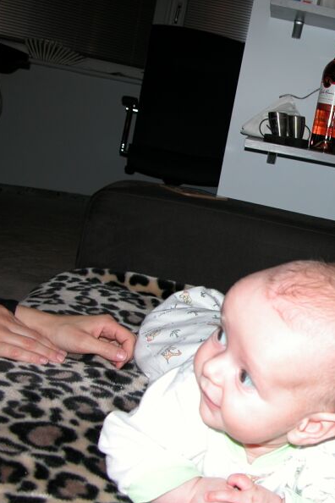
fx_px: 684
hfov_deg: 26.7
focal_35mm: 49
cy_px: 252
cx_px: 293
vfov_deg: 40.3
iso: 100
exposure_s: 1/60
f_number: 2.8
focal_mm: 8.9
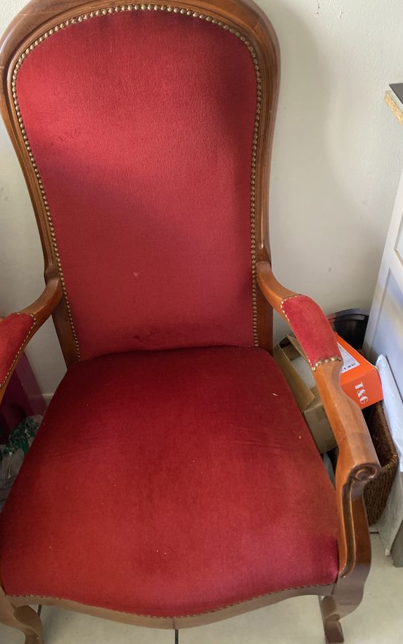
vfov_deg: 62.9
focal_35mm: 30
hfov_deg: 41.6
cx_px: 158
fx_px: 527
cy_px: 317
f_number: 1.8
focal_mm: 4.25
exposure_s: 1/60
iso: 500
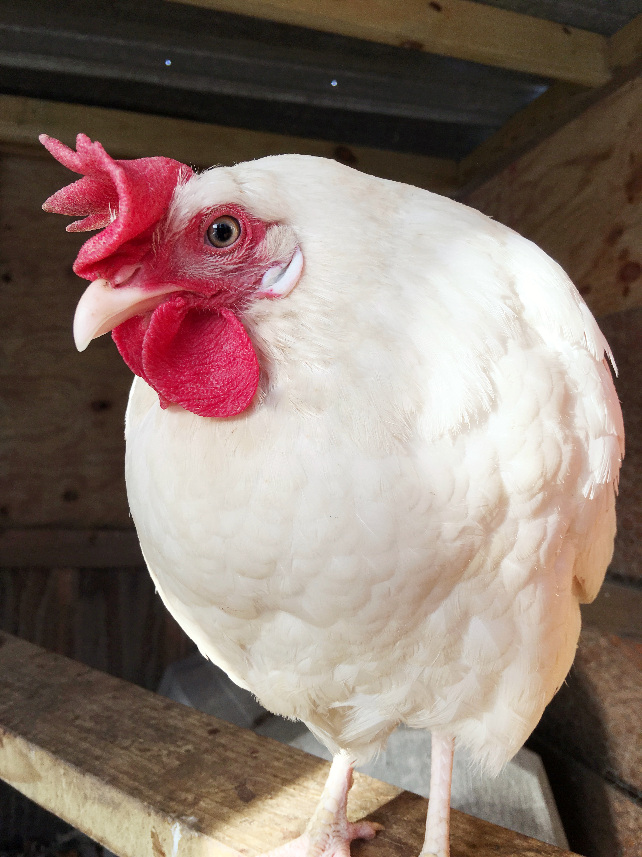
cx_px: 321
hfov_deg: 48.2
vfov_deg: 61.7
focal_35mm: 29
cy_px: 428
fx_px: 717
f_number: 2.2
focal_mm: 4.15
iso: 25
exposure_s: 1/291
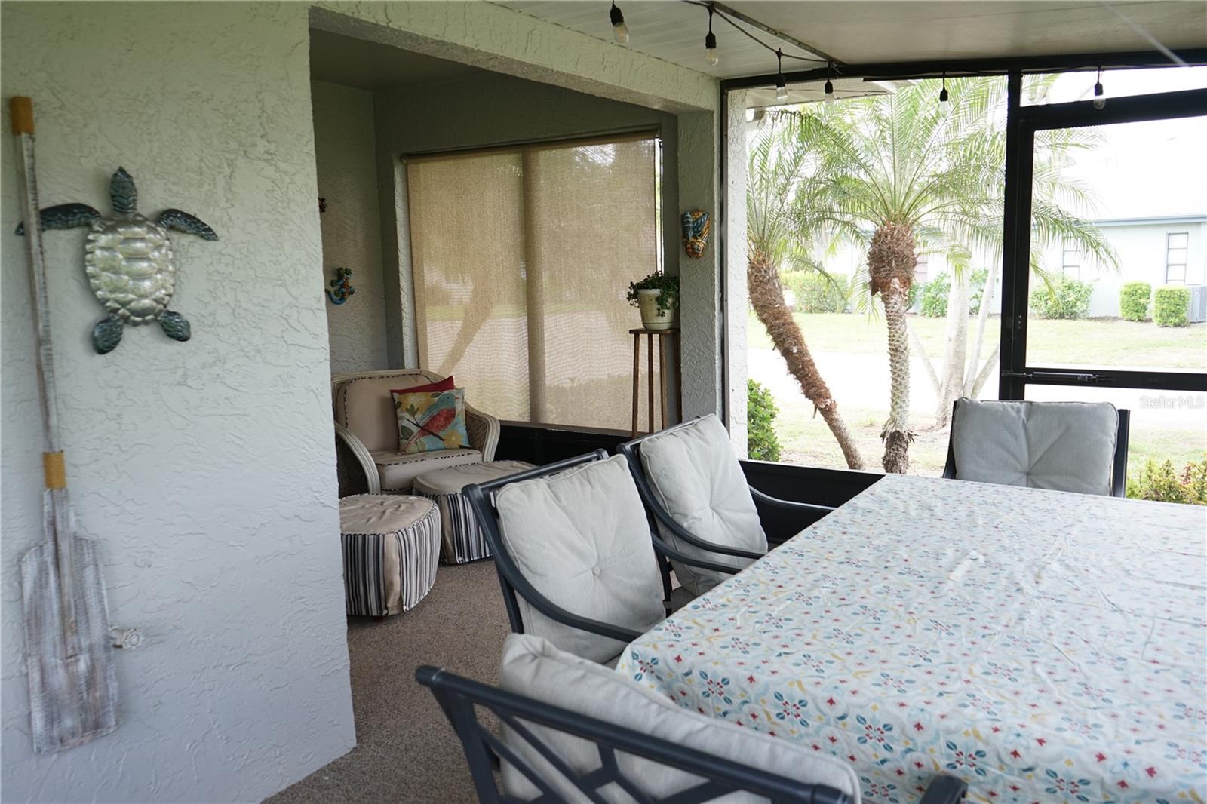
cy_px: 402
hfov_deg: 65.5
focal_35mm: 28
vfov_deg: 46.4
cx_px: 604
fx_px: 939
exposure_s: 1/60
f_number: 6.3
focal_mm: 28
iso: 500
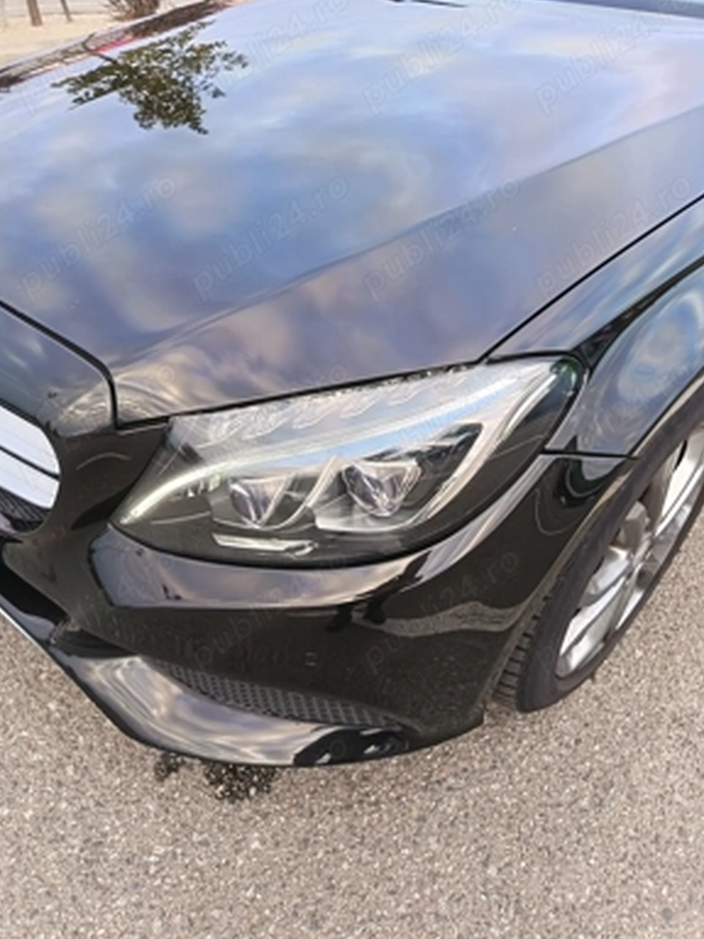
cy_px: 462
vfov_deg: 69.4
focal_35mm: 25
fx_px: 678
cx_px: 354
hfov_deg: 54.9
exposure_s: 1/50
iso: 390
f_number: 1.75
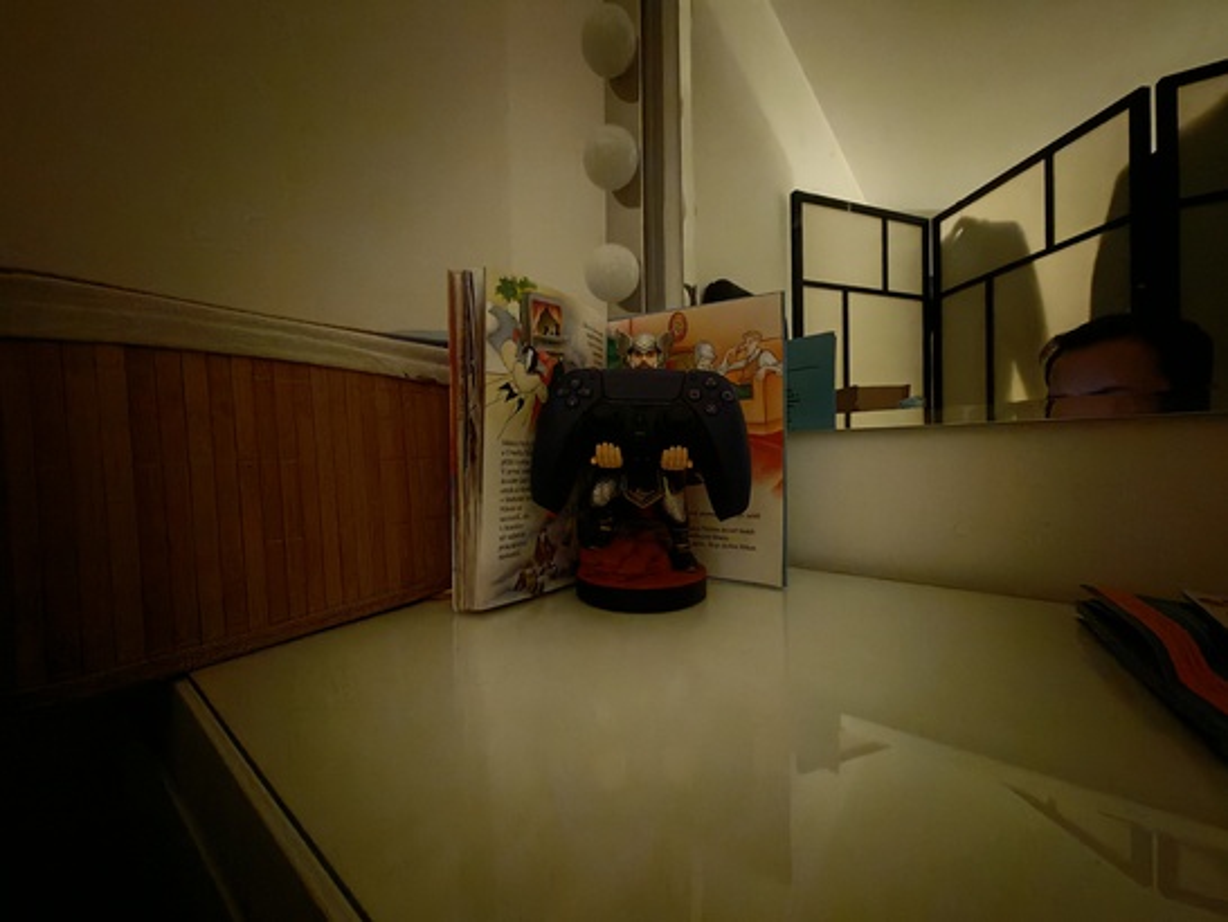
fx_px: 461
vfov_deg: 90.0
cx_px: 614
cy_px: 461
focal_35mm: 13
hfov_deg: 106.2
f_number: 2
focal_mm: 1.82
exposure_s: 1/3.85
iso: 3200
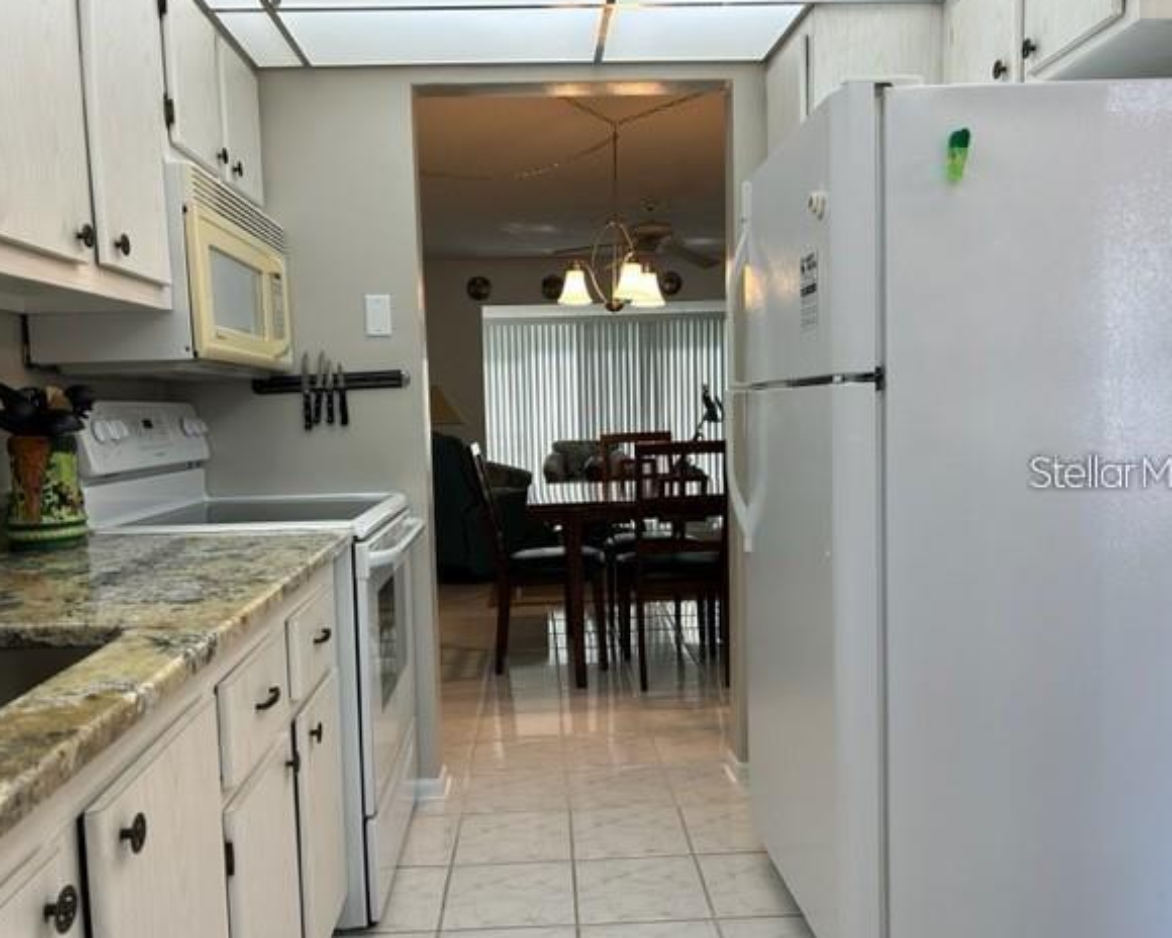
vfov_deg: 51.5
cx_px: 574
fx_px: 971
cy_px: 471
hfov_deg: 62.2
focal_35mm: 28
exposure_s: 1/120
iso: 64
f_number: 1.5
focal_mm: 5.7
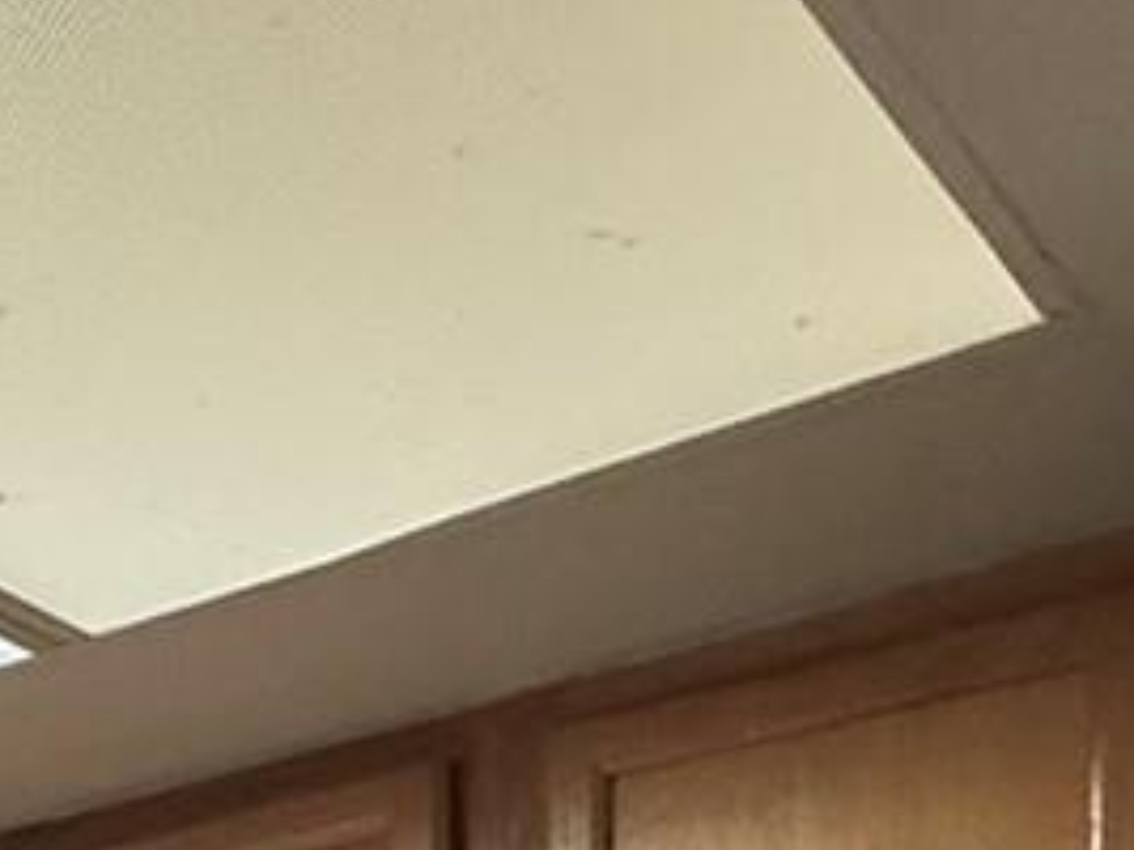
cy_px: 1768
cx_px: -692
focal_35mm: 84
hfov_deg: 19.5
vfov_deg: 14.3
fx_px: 2751
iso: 500
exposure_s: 1/120
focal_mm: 2.22
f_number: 2.2
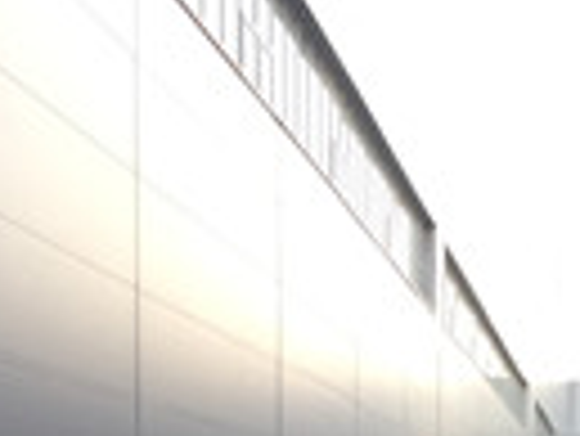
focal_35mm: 112
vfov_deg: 12.5
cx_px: 787
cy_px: 690
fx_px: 1878
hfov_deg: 16.4
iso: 32
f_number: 2.2
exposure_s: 1/153
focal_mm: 4.15
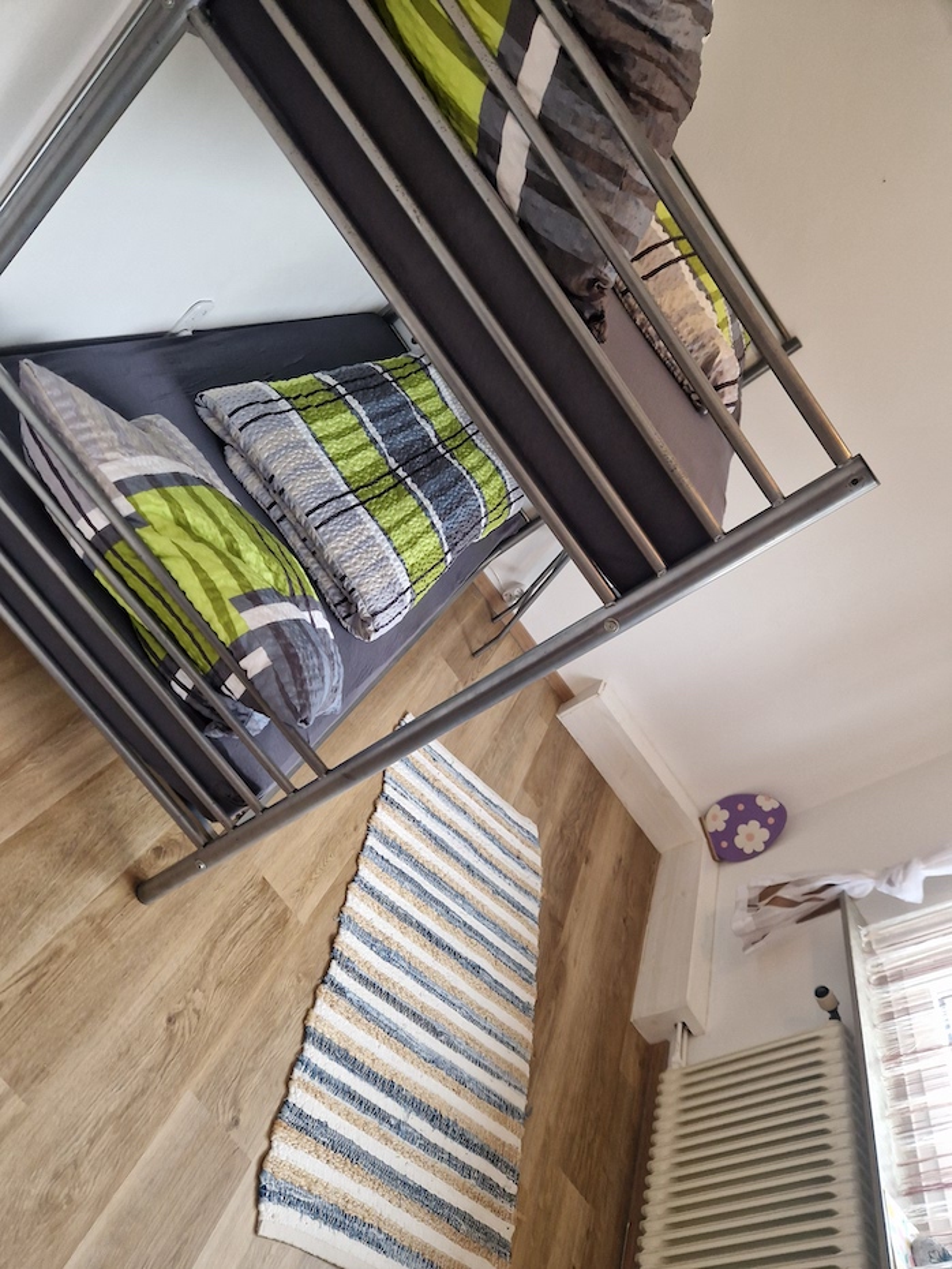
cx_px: 476
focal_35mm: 23
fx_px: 843
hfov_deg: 58.9
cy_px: 634
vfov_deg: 73.9
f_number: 1.8
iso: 250
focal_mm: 5.4
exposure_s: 1/100
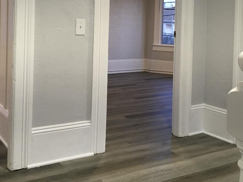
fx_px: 344
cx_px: 144
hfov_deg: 38.8
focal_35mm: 49
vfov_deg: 29.0
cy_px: 36
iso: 100
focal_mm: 4.15
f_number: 2.2
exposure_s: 1/33
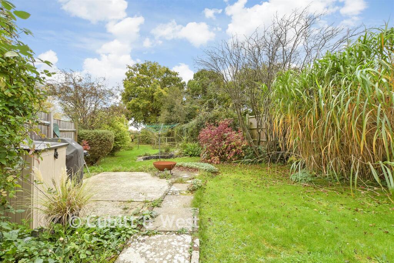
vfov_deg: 77.3
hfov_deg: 100.4
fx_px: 164
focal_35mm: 15
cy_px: 132
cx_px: 197
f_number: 8
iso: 160
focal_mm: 10
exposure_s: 1/25
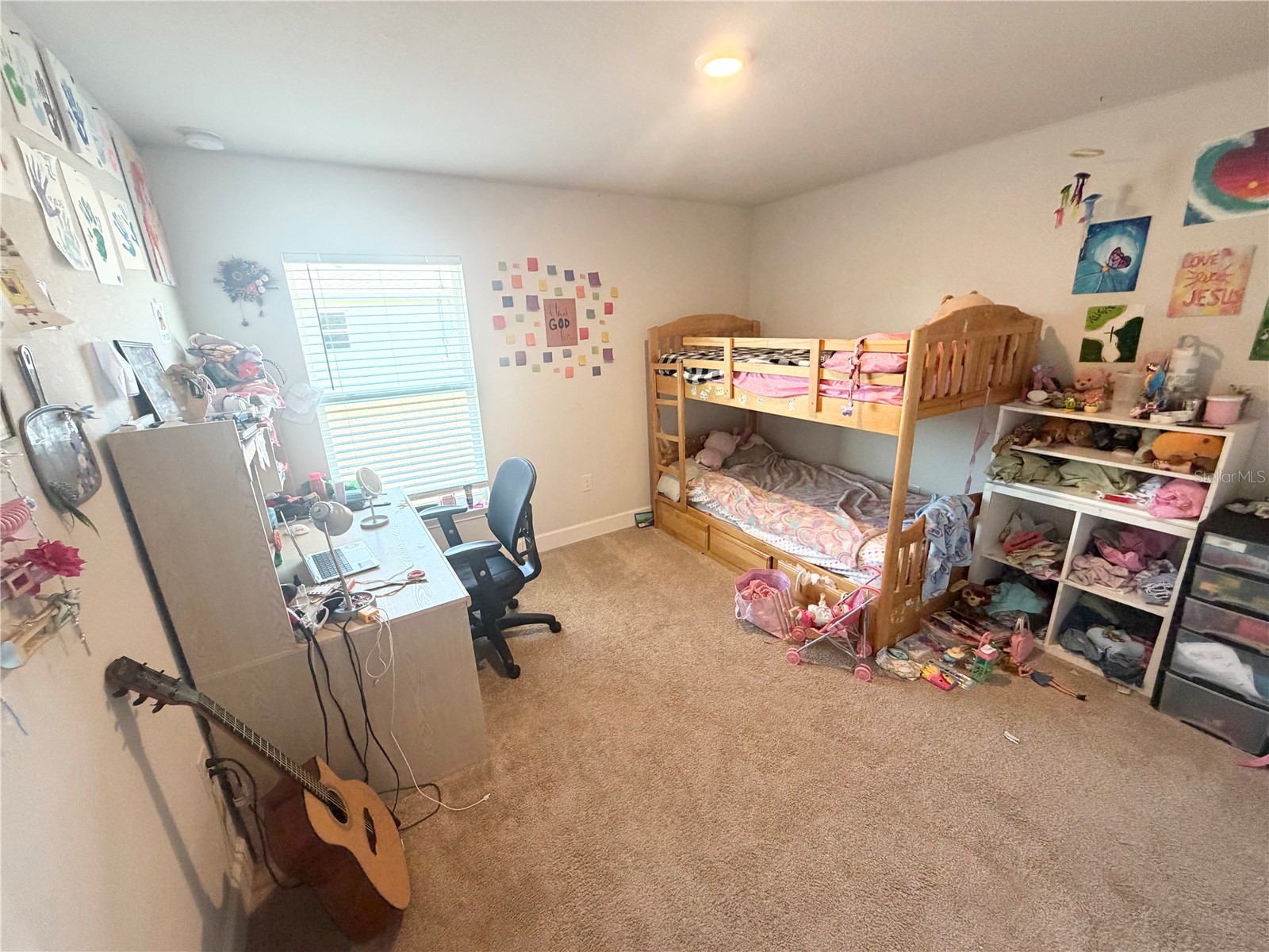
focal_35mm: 14
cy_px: 476
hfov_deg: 102.1
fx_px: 513
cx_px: 634
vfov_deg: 85.7
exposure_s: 1/60
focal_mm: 2.22
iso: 250
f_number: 2.2
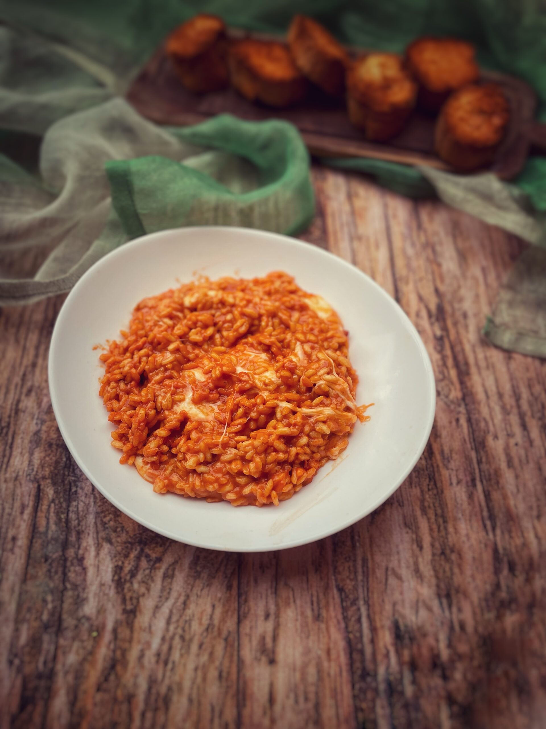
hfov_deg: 53.1
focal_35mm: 26
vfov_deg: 67.3
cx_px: 273
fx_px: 547
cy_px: 364
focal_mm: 4.2
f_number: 1.6
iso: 64
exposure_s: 1/121
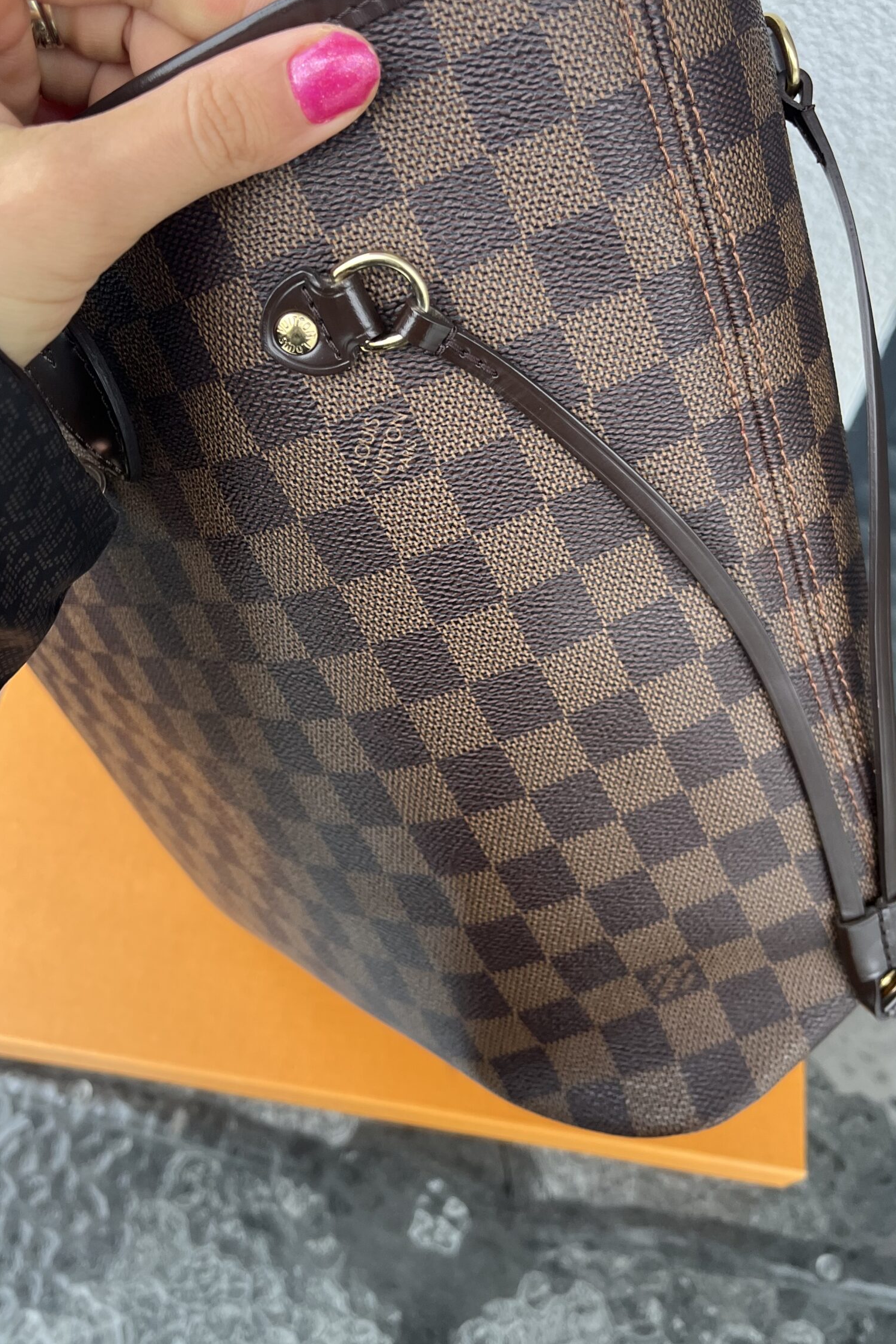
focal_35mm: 31
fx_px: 1157
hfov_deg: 42.3
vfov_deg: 60.2
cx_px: 451
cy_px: 603
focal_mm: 5.1
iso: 125
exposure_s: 1/103
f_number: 1.6
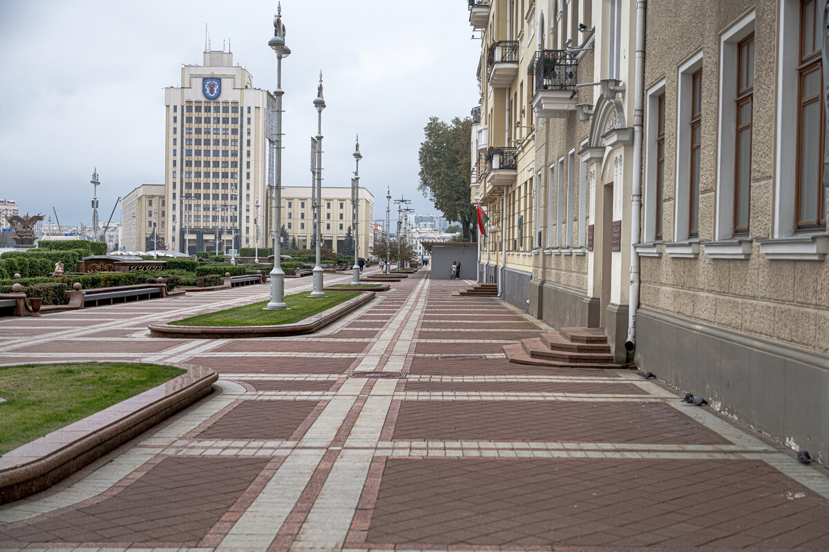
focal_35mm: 46
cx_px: 414
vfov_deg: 29.2
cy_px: 276
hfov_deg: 42.7
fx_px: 1059
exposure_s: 1/200
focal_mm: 46
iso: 64
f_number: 3.2
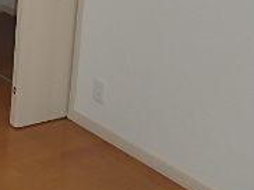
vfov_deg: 18.4
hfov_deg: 20.4
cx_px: -177
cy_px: -59
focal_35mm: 74
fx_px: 542
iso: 160
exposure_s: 1/60
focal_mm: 3.7
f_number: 3.5
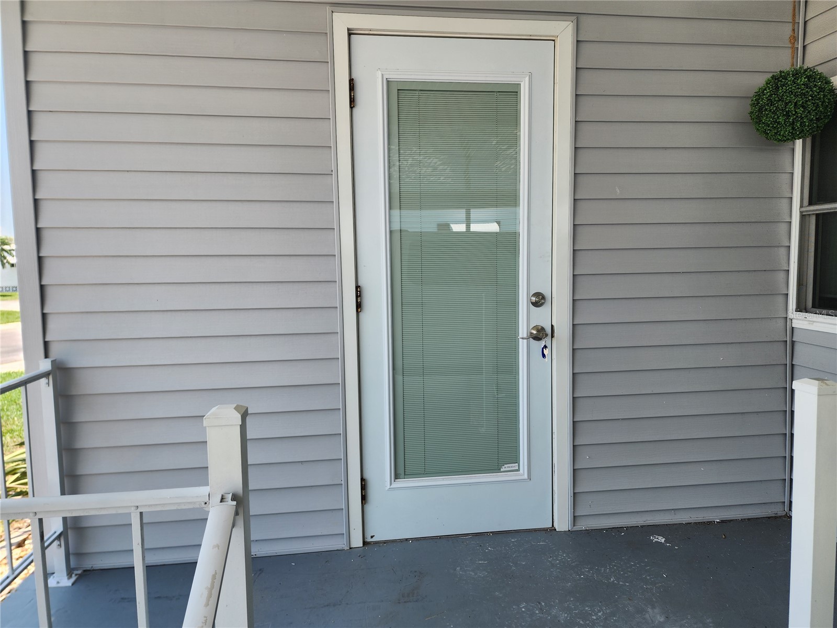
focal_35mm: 23
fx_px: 556
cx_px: 418
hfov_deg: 73.9
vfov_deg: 58.9
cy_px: 314
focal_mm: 6.4
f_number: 1.8
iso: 12
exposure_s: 1/211
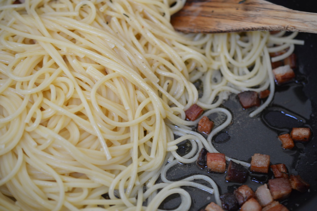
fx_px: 528
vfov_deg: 22.6
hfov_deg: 33.4
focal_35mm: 60
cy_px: 106
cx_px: 158
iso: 400
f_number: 3.5
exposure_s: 1/60
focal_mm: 40
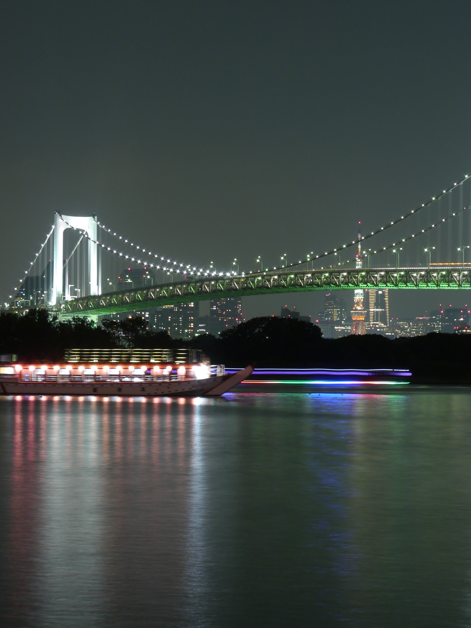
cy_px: 399
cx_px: 283
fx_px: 1887
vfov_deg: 18.9
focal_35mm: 104
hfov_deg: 14.2
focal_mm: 31
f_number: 11
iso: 160
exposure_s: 13
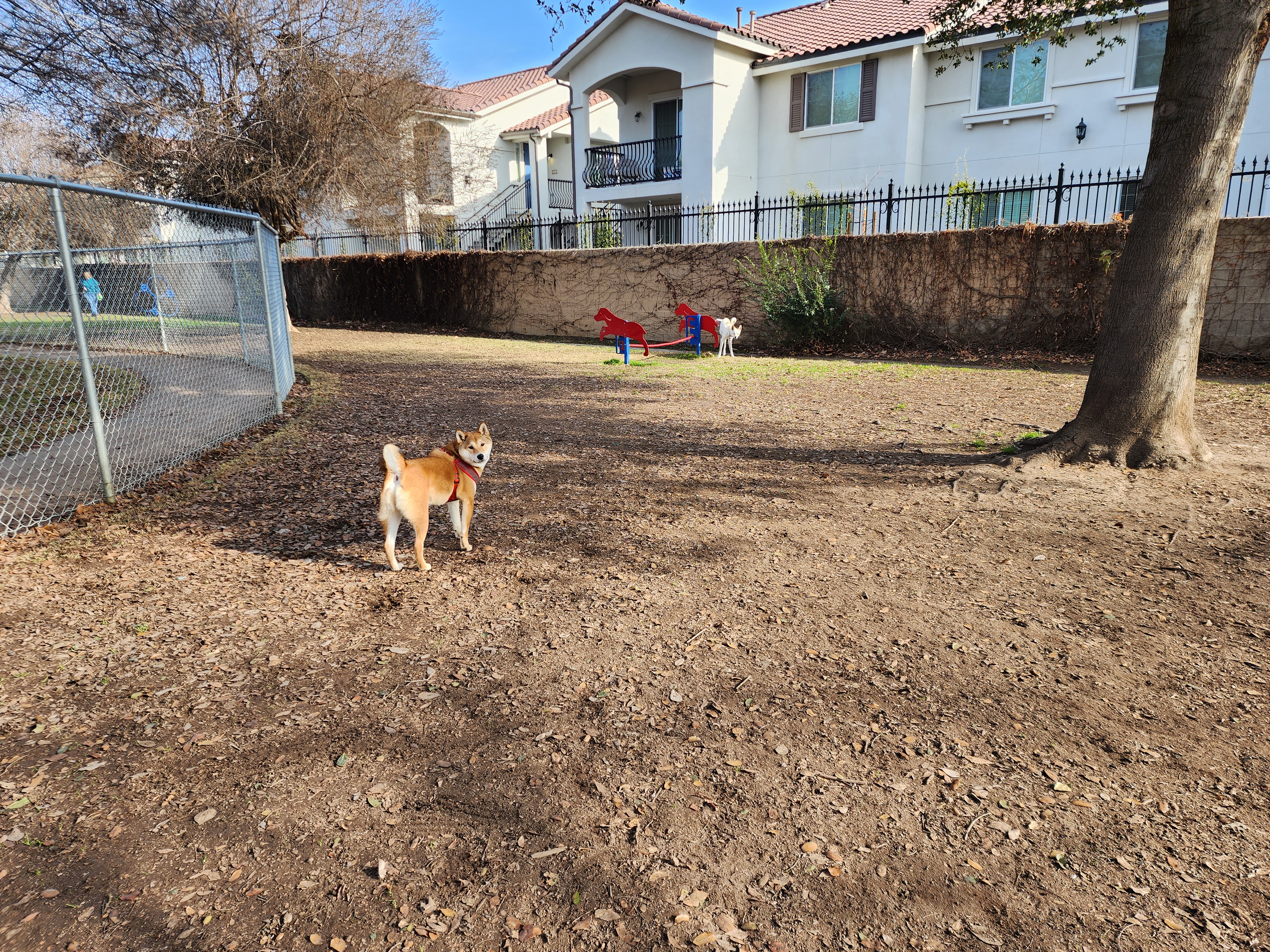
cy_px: 476
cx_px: 635
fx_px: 844
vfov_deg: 58.9
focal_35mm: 23
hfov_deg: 73.9
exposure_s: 1/232
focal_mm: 6.4
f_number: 1.8
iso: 12
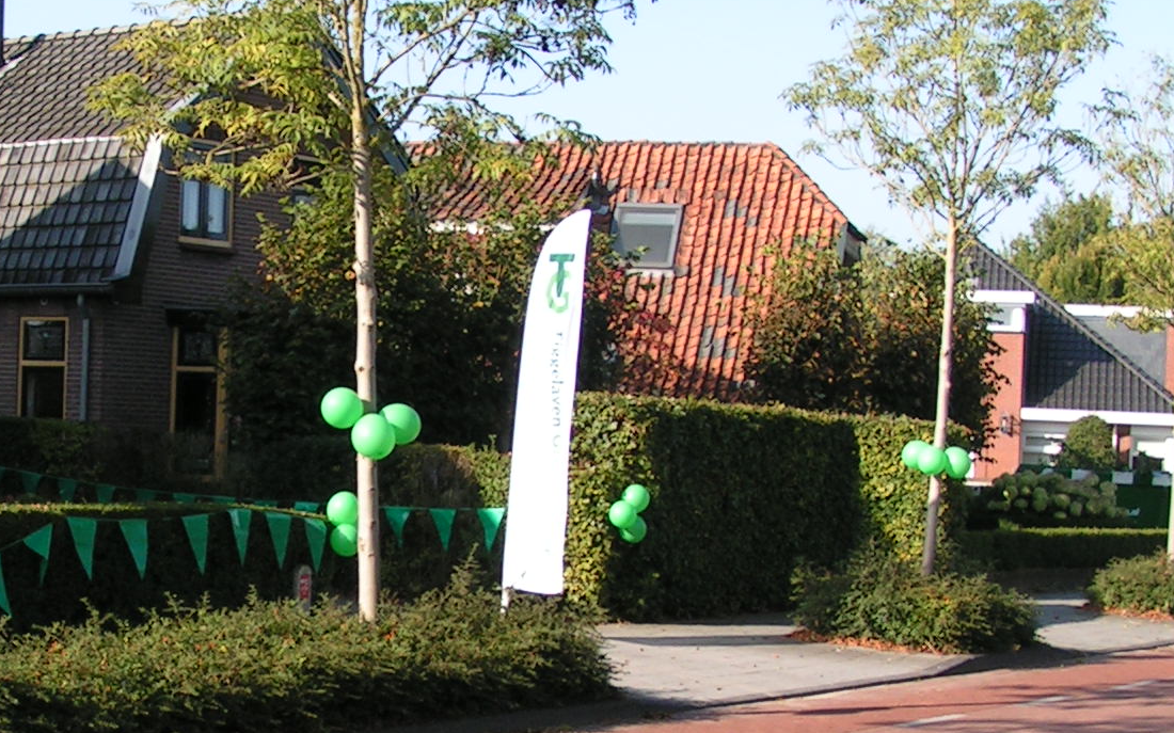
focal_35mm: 75
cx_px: 227
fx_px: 2399
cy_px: 496
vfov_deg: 17.3
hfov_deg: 26.9
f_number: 5.6
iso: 50
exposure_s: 1/160
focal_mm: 5.8
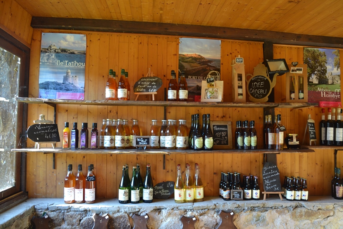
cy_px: 114
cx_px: 172
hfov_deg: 67.4
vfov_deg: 47.9
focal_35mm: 27
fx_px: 257
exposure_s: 1/60
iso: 400
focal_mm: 18
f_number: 4
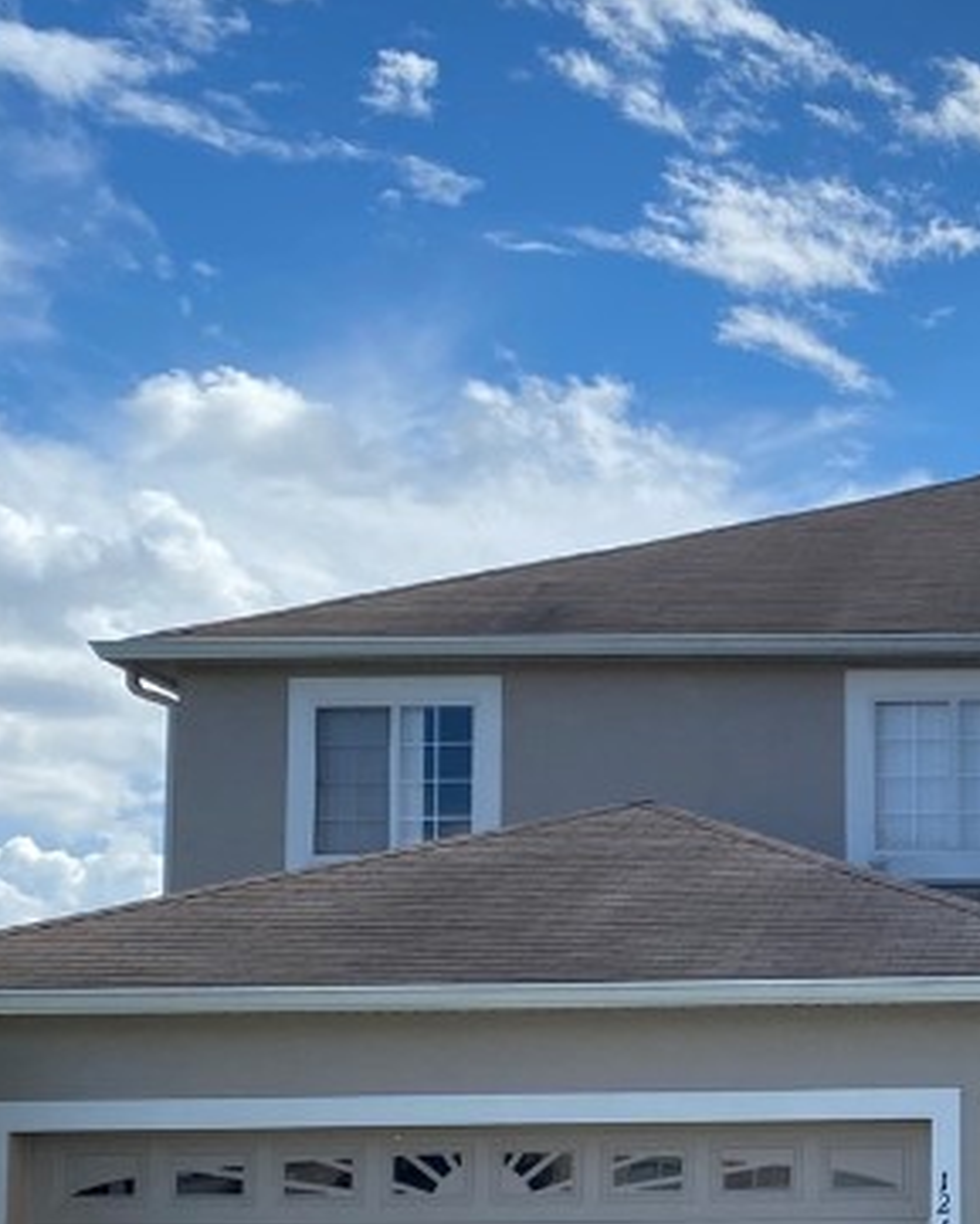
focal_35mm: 72
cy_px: 1024
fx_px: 2609
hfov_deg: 19.8
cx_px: 1228
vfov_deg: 25.8
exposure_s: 1/3610
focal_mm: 4.25
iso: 32
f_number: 1.8
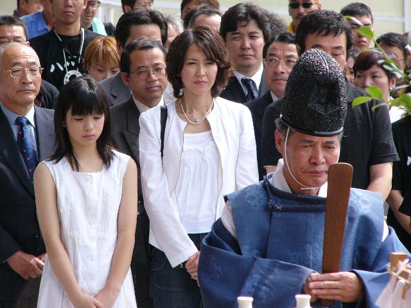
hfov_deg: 8.0
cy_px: 154
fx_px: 2945
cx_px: 206
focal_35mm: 248
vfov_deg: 6.0
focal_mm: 41.3
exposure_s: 1/1000
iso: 100
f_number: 2.8
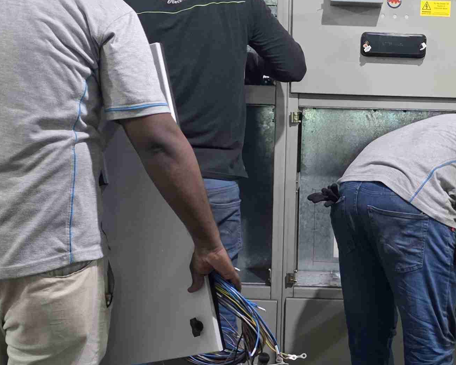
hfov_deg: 27.2
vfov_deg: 22.1
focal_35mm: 69
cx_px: 339
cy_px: 225
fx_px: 931
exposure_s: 1/100
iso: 1000
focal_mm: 6.3
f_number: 1.7
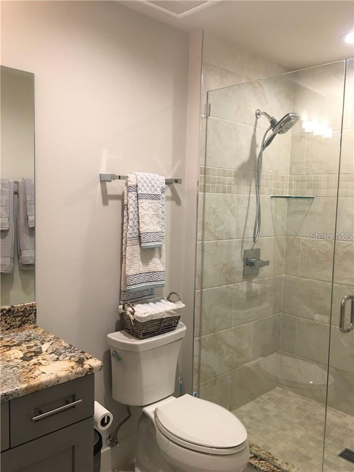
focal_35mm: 29
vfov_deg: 61.7
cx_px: 177
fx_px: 395
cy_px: 236
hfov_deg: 48.2
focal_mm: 4.15
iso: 32
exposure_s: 1/15
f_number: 2.2
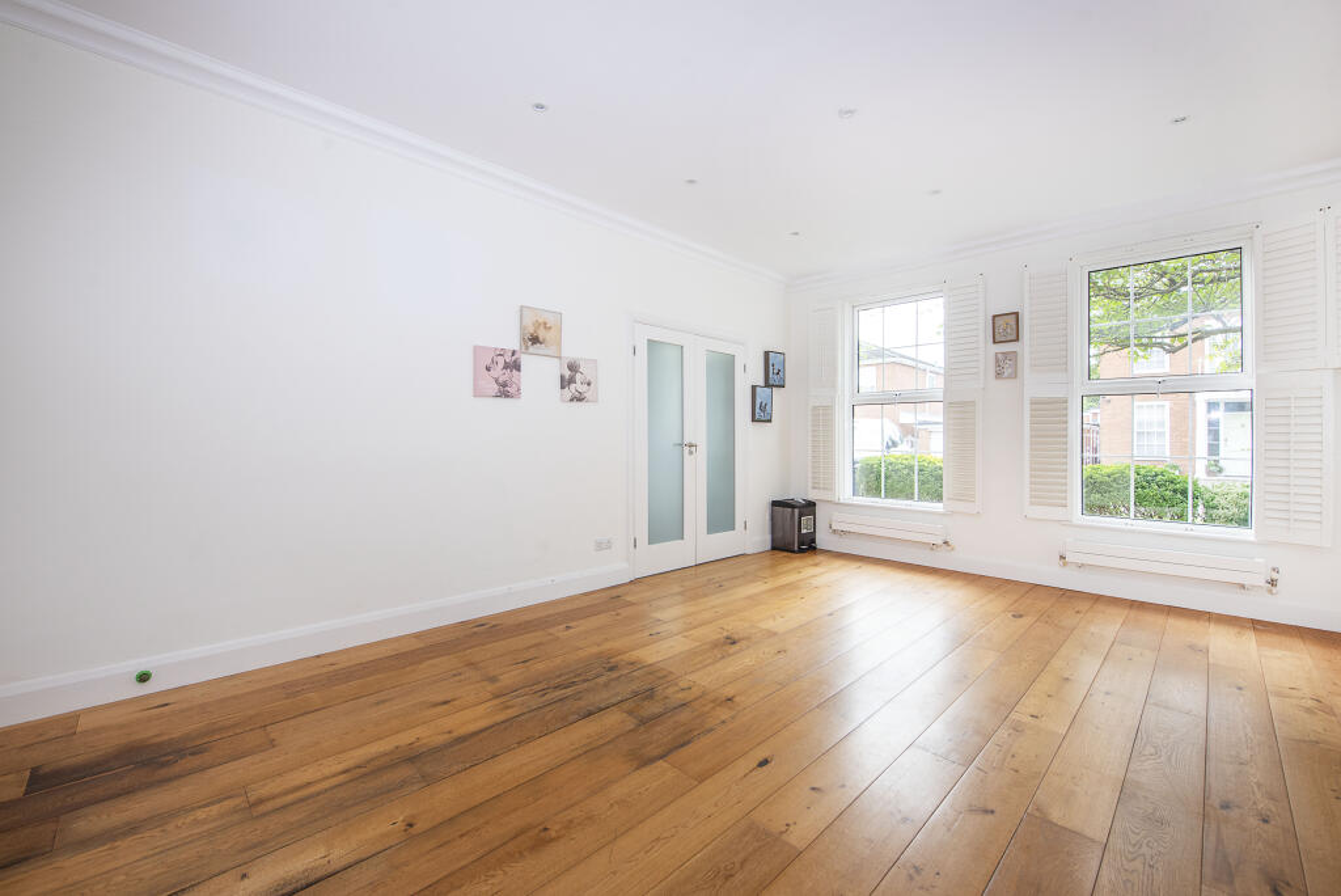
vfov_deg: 81.3
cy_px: 448
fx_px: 522
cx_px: 670
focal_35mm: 14
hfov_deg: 104.2
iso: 400
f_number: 8
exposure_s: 1/60
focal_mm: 14
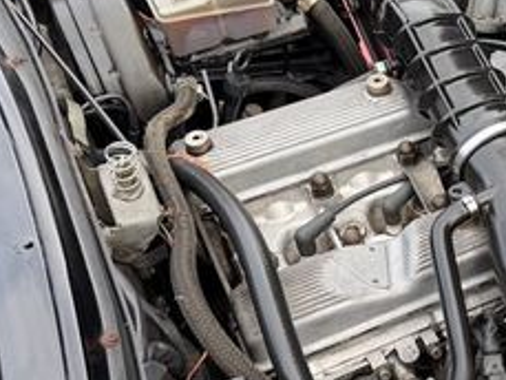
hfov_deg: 26.3
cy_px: 247
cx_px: 581
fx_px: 980
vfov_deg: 21.9
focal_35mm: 67
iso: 80
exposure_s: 1/410
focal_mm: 6.76
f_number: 1.78
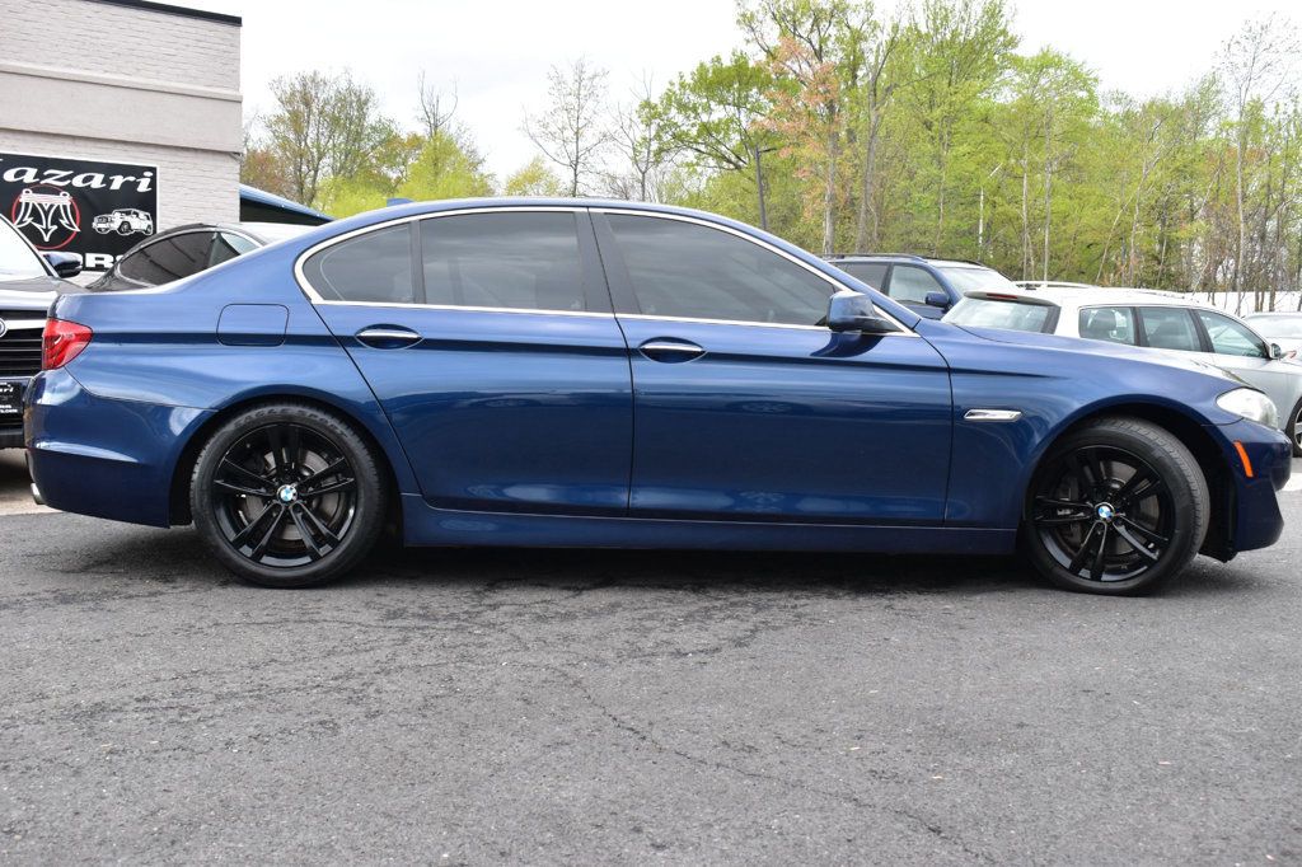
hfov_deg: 51.3
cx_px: 651
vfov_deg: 35.5
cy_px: 434
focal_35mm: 38
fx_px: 1356
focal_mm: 25
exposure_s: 1/50
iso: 400
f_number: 8
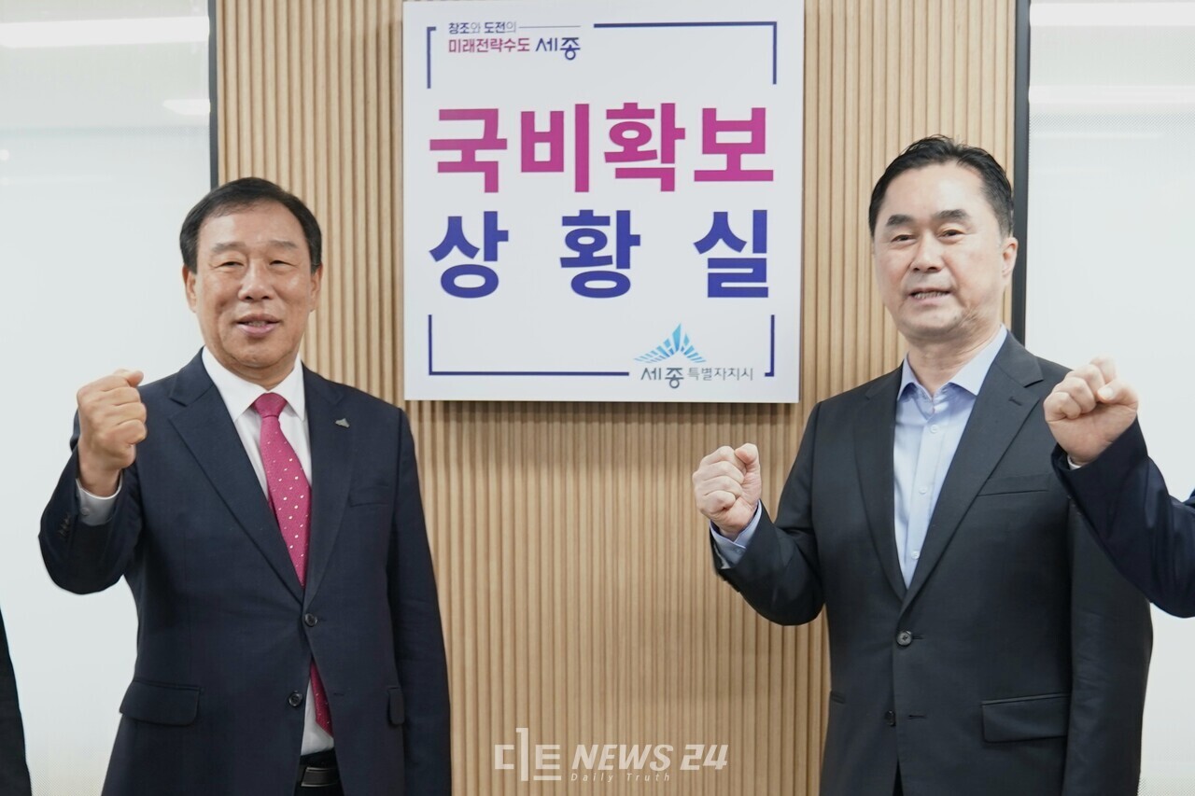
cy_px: 398
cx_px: 598
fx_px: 830
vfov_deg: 51.3
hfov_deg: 71.5
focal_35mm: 25
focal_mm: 25
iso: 250
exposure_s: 1/30
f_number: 2.8
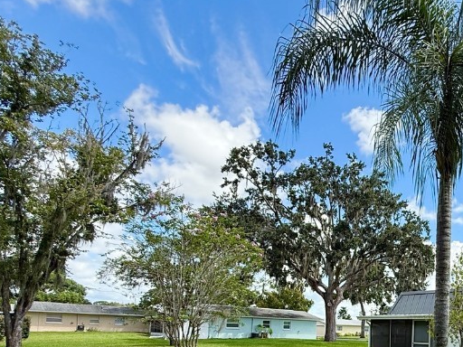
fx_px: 375
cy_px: 326
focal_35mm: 28
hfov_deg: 54.6
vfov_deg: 44.3
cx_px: 423
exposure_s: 1/928
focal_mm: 2.22
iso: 64
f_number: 2.2
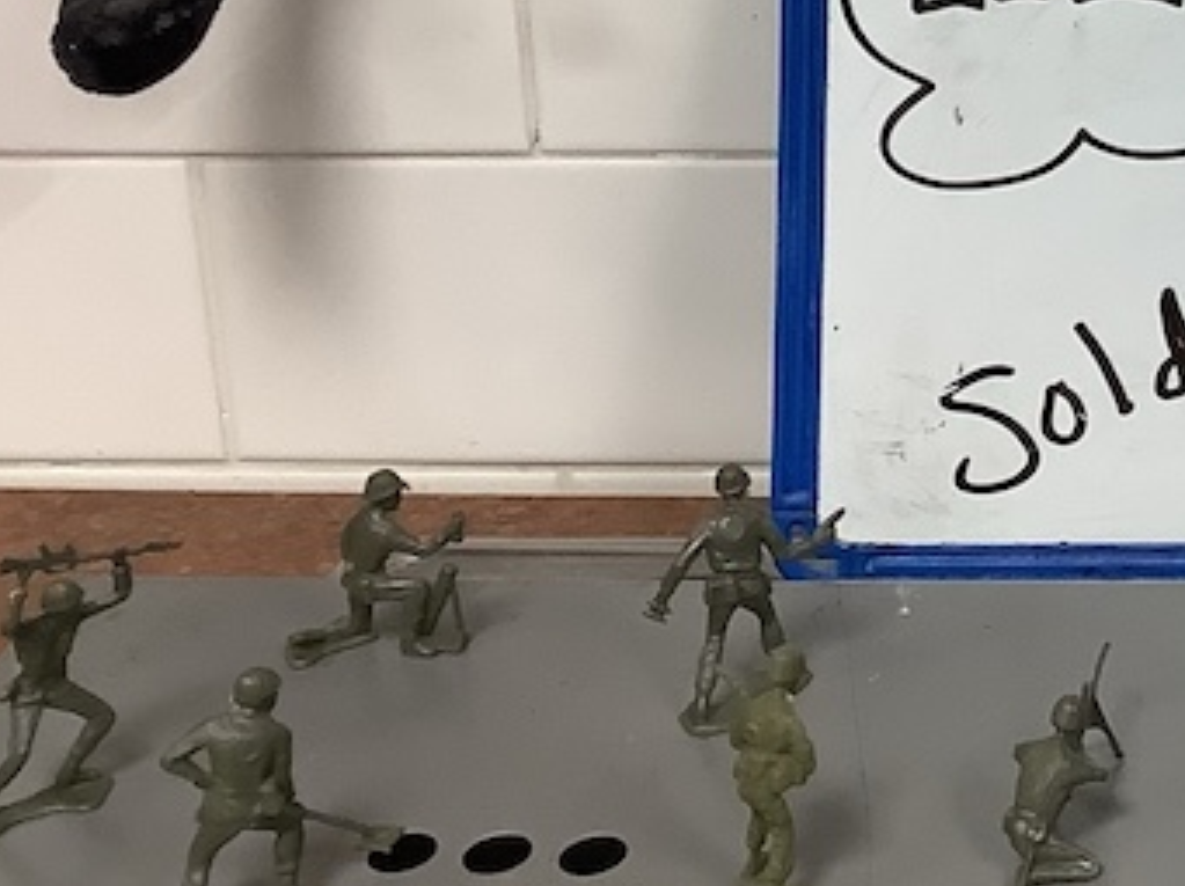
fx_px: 3112
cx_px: 1522
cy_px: -226
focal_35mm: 91
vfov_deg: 15.5
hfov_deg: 19.9
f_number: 2.4
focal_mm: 3.3
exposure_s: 1/50
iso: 80
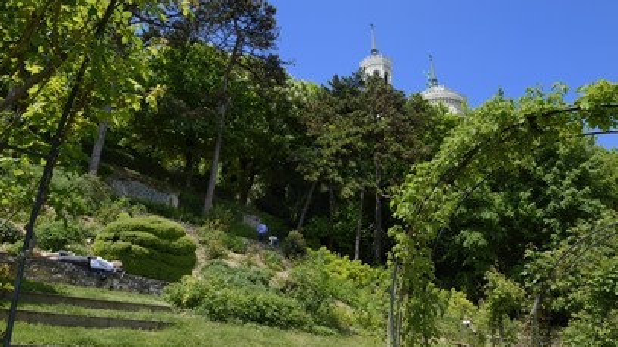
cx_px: 306
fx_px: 426
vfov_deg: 44.3
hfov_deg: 71.9
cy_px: 189
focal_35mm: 26
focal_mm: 24
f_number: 9
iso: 200
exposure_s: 1/250
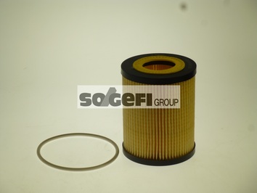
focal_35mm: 115
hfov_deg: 17.1
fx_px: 854
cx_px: 128
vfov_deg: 12.9
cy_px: 96
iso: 100
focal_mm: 20.6
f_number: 5.6
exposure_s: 1/80
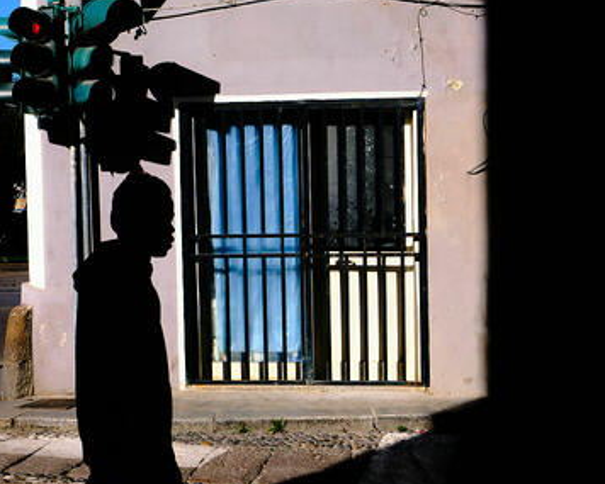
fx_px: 1218
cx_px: 318
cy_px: 224
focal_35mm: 68
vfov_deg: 22.5
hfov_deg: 27.9
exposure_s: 1/1000
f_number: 8
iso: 200
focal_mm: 28.9
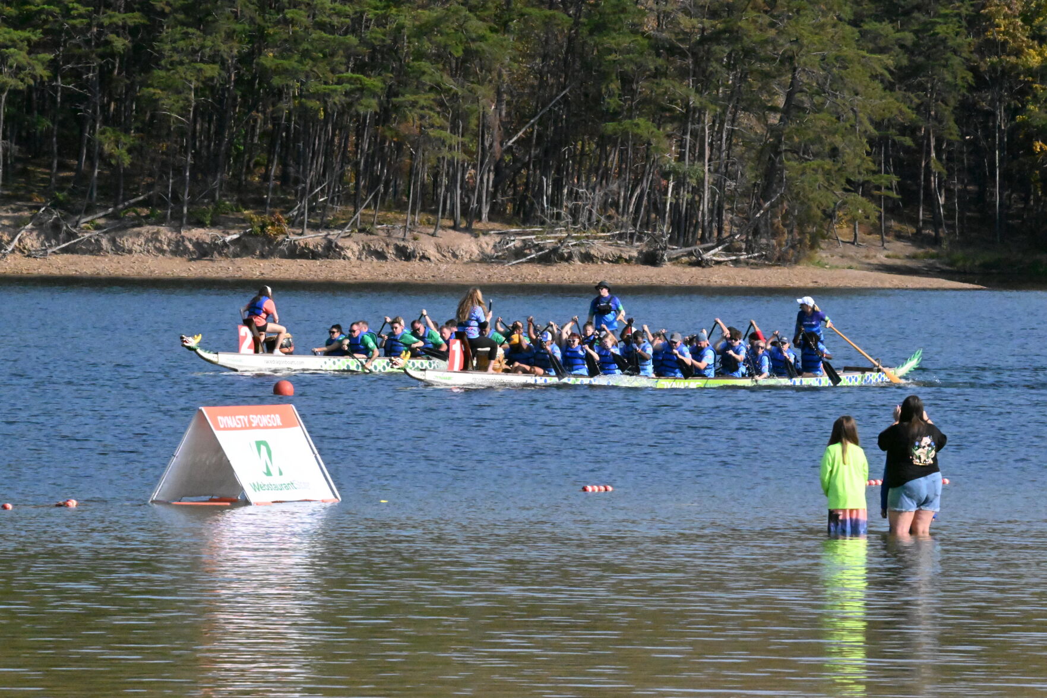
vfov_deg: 3.5
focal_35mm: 390
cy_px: 349
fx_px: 11341
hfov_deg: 5.3
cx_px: 524
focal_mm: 390
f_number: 29
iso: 25600
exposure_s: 1/4000
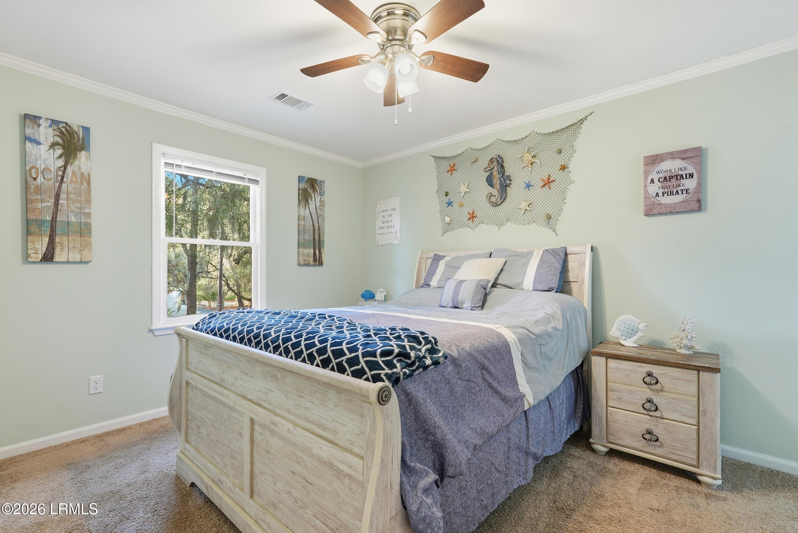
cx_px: 399
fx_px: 355
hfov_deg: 96.7
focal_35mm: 16
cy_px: 266
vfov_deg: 73.8
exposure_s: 1/125
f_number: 9
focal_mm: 16
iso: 320
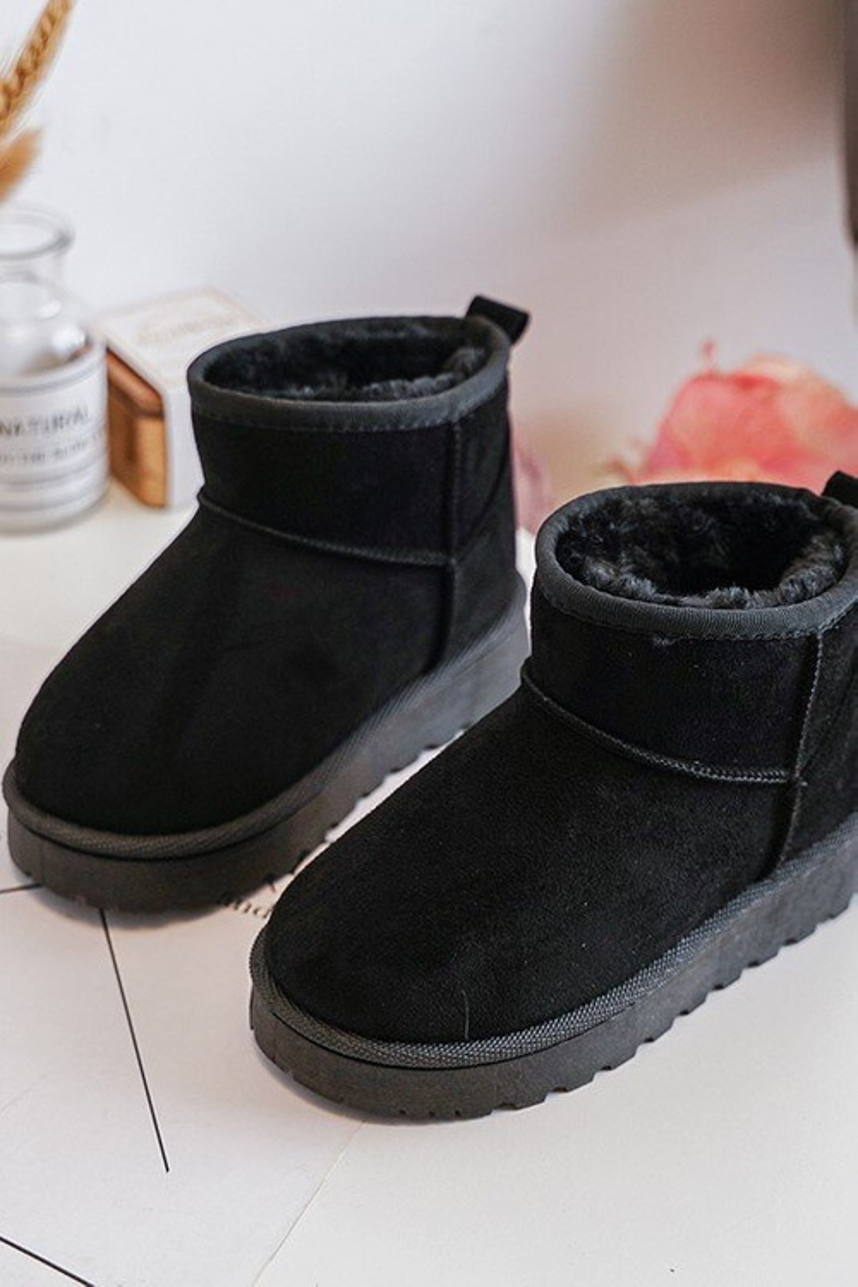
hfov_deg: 27.0
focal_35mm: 50
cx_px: 429
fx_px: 1787
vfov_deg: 39.6
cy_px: 644
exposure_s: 1/100
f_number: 4
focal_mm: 50
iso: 500
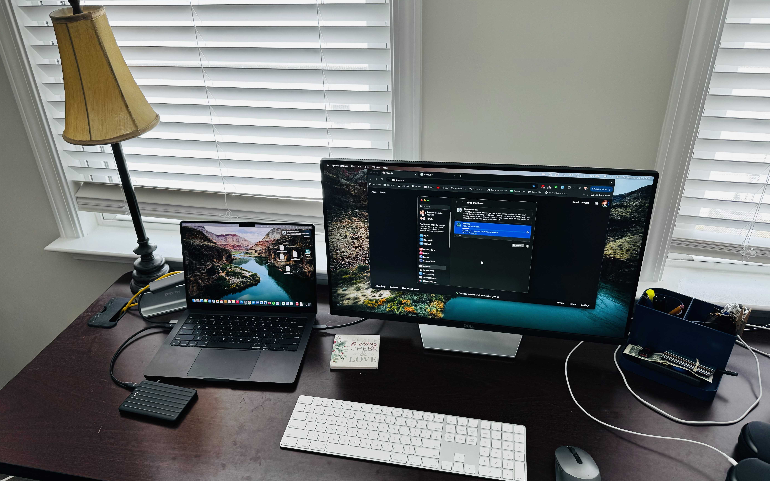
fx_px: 546
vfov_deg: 47.6
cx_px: 377
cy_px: 230
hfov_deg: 70.4
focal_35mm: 26
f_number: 1.78
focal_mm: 6.76
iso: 50
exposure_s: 1/121
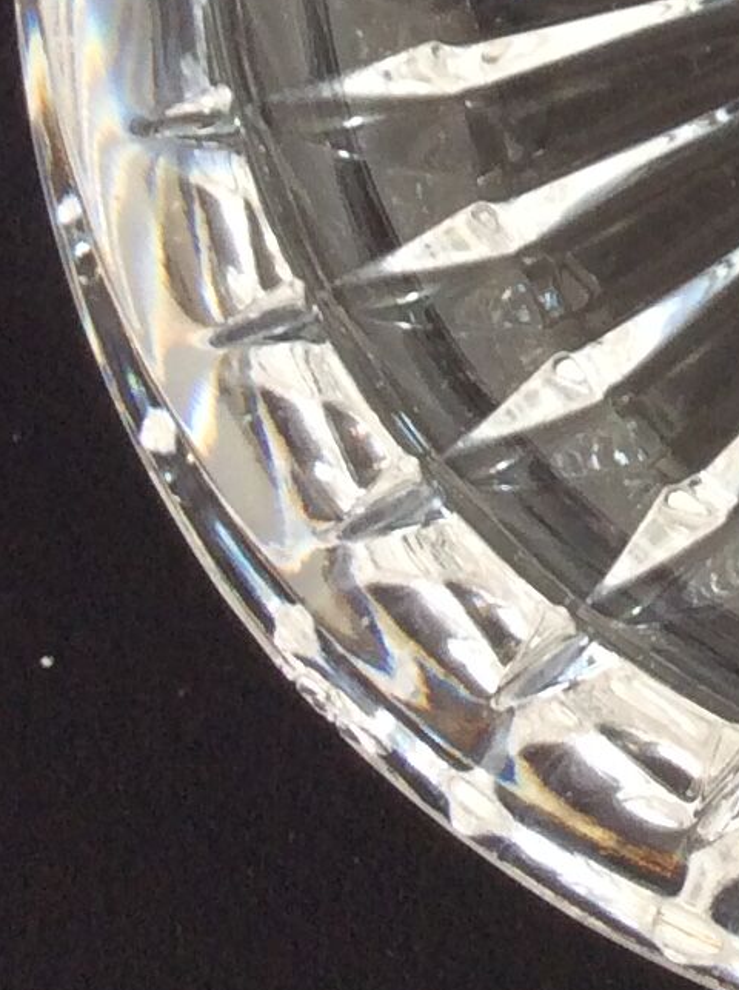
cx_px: 1364
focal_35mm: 129
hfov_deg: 10.7
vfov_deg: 14.6
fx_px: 3683
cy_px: -317
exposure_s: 1/25
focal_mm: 3.3
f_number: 2.4
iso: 64
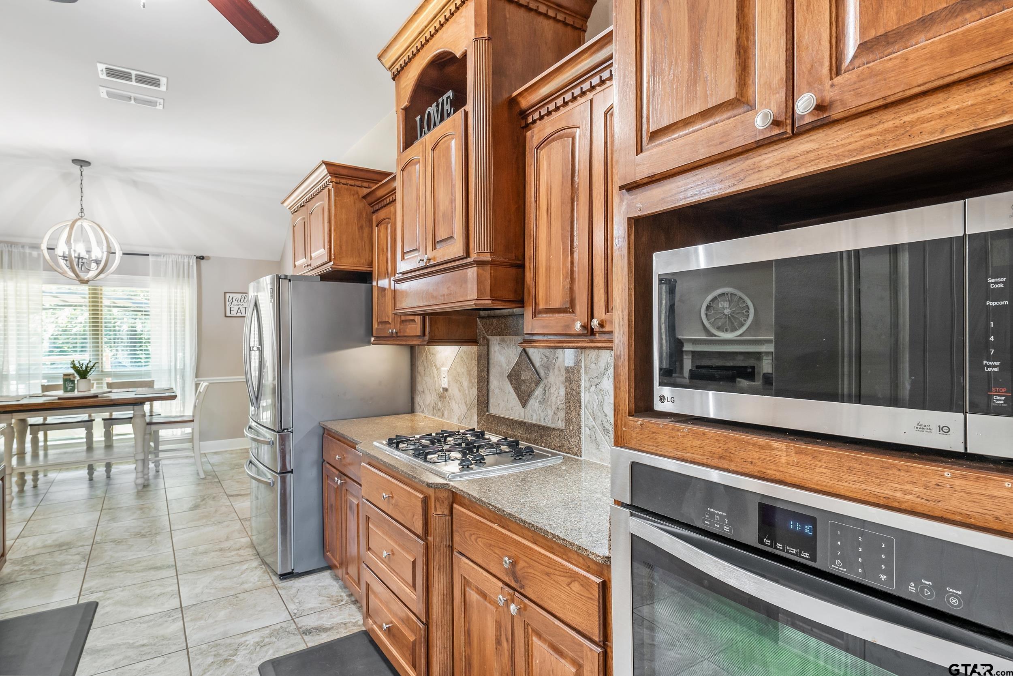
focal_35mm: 19
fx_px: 535
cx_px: 506
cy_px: 338
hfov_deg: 86.9
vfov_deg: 64.6
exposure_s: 1/3
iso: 800
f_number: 8
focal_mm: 19
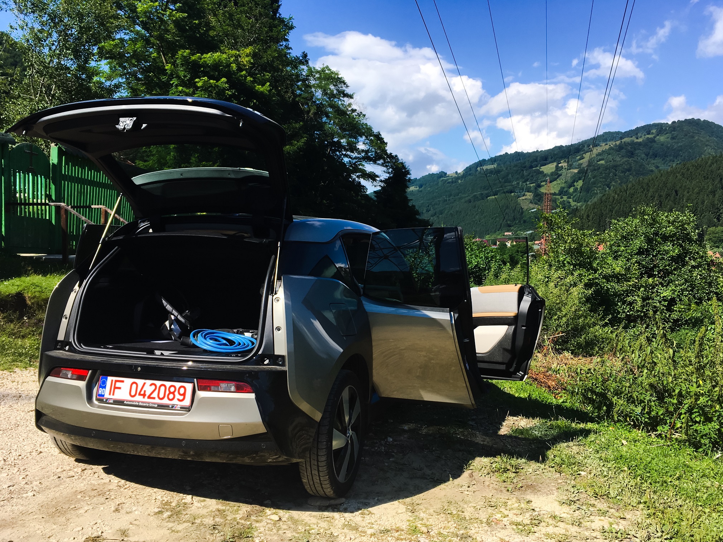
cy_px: 279
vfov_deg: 46.8
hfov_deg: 60.0
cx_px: 362
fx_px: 627
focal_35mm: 30
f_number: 2.2
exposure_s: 1/1399
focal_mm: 4.15
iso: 25
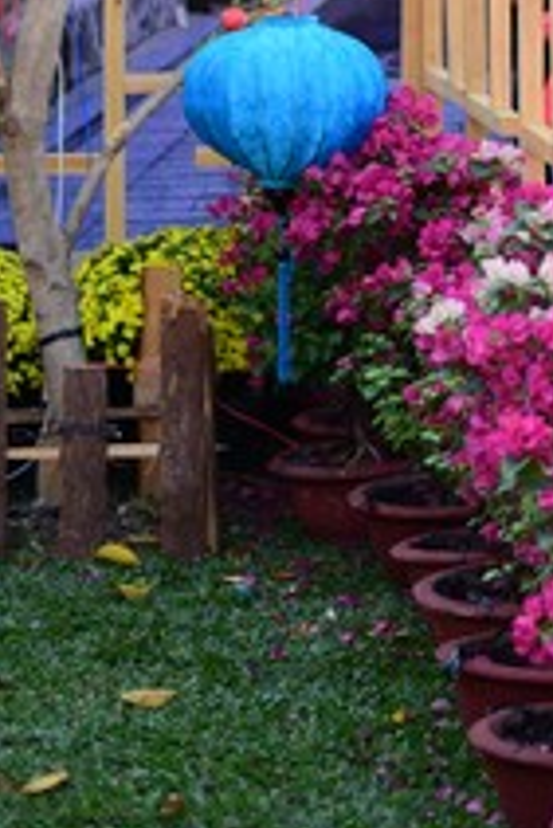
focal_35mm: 154
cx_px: 847
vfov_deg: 12.9
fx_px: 3542
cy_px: -263
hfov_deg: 8.7
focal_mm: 50
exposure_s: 1/250
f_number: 2
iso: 125
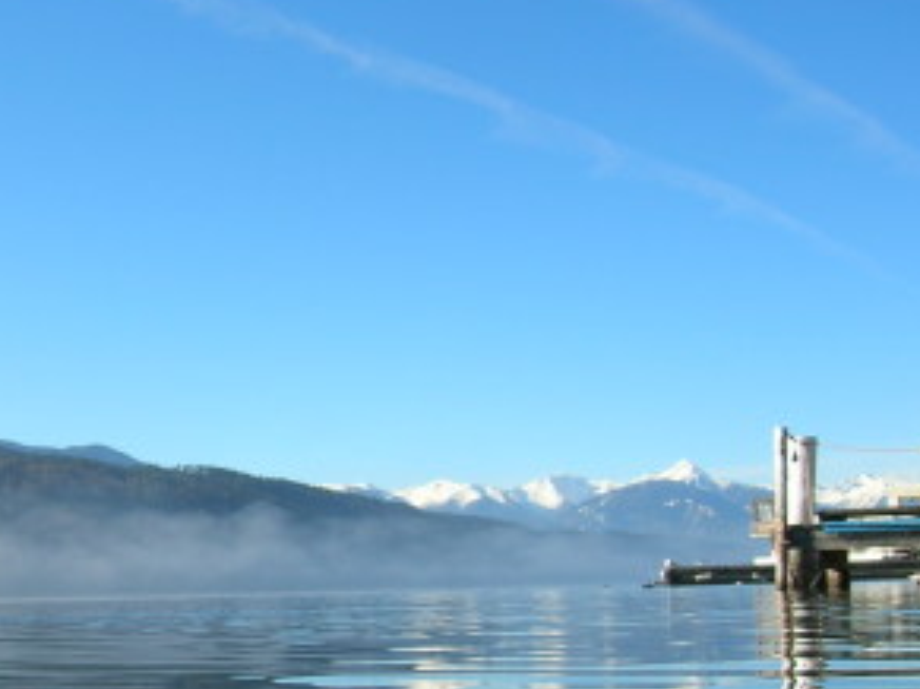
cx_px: 224
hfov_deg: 33.6
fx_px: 1488
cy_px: 495
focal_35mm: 56
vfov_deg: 25.8
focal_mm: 5.7
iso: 50
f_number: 4.9
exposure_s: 1/294
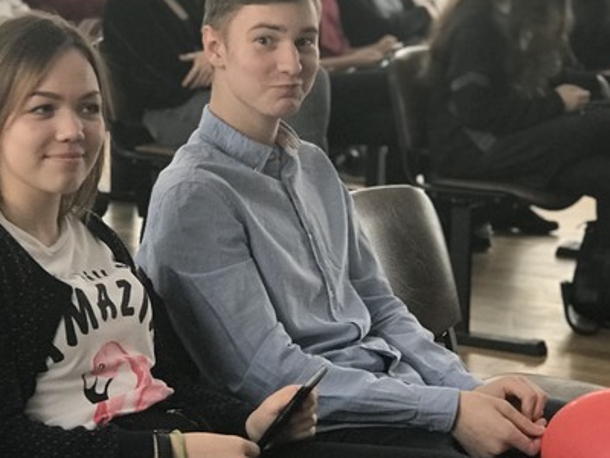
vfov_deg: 13.0
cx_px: 165
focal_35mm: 114
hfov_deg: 17.2
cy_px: 234
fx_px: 2009
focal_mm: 6.6
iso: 200
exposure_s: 1/50
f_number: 2.8
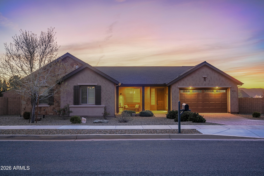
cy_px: 88
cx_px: 132
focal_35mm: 34
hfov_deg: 55.8
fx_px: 249
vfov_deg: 38.9
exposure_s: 1/15
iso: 250
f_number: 7.1
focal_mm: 34
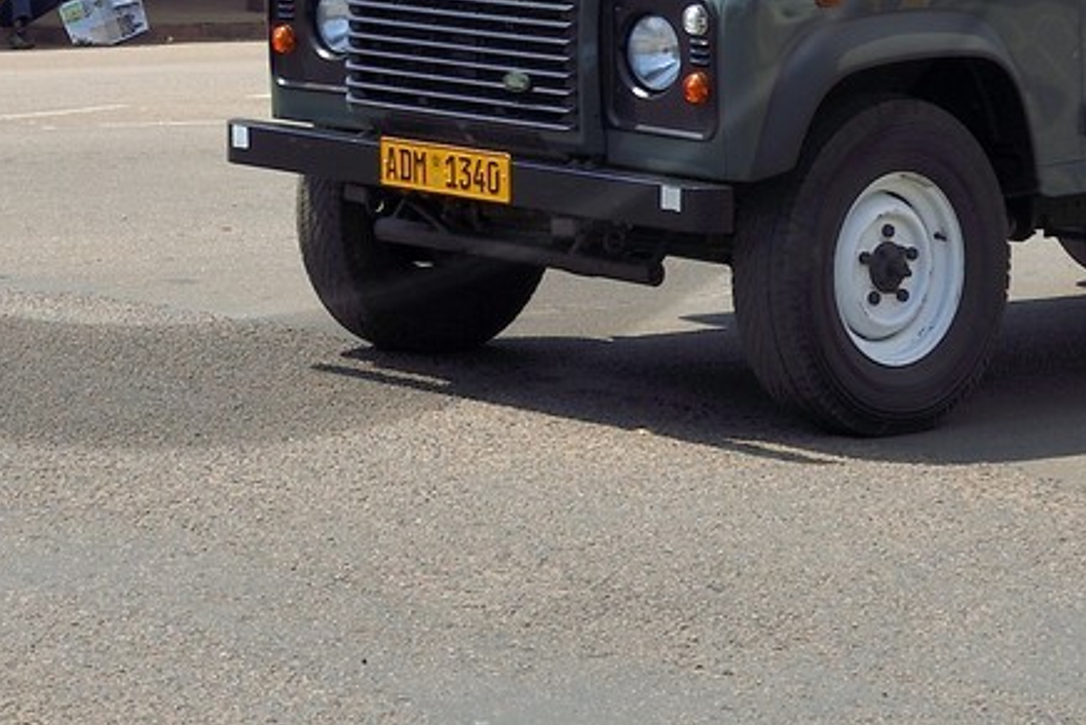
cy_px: -590
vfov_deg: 8.6
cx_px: 137
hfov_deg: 13.2
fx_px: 4647
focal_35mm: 154
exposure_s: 1/400
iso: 400
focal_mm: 42
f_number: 13
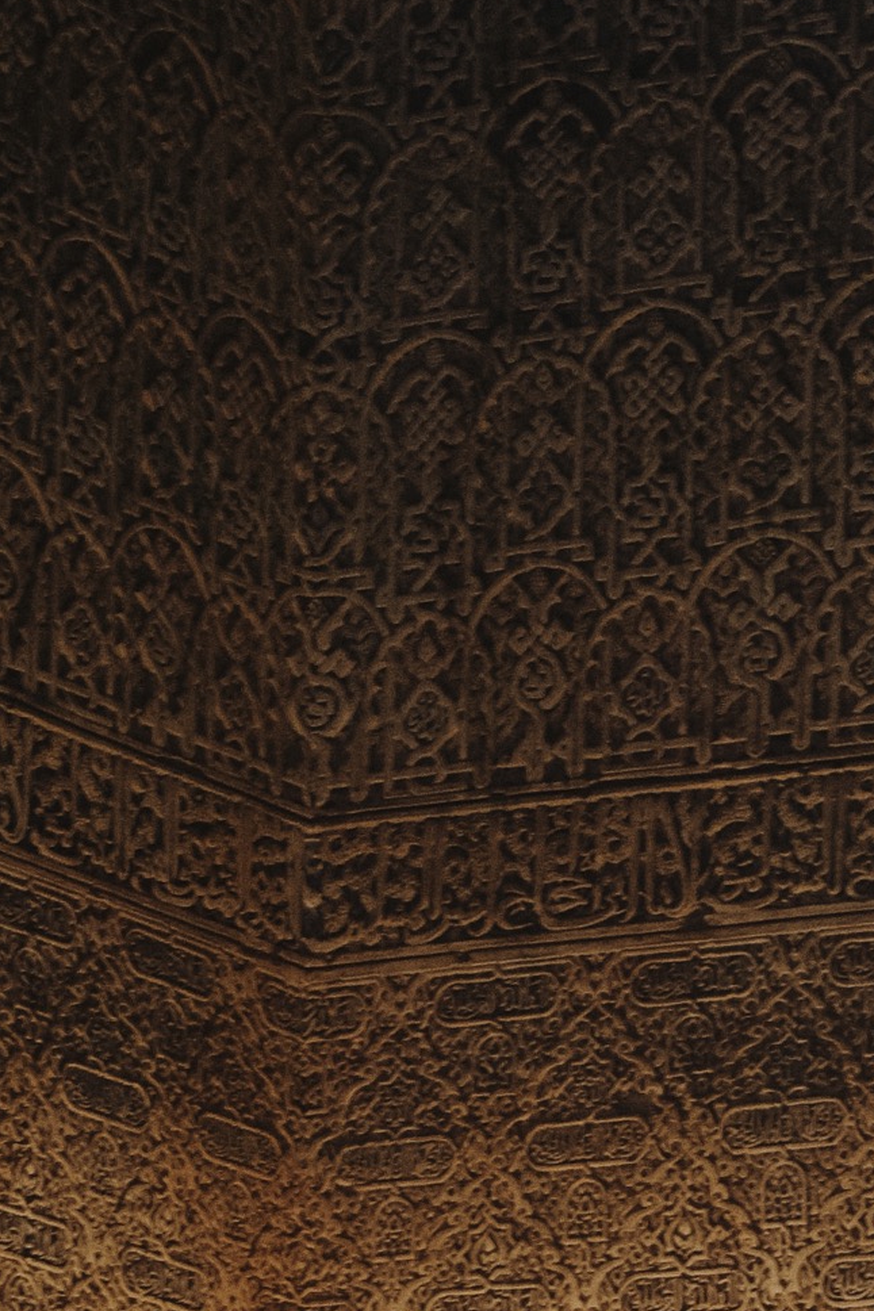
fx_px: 7647
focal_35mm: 210
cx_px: 1709
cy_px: 2350
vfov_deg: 9.3
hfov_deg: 6.4
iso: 4000
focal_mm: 35
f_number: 5.6
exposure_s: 1/60
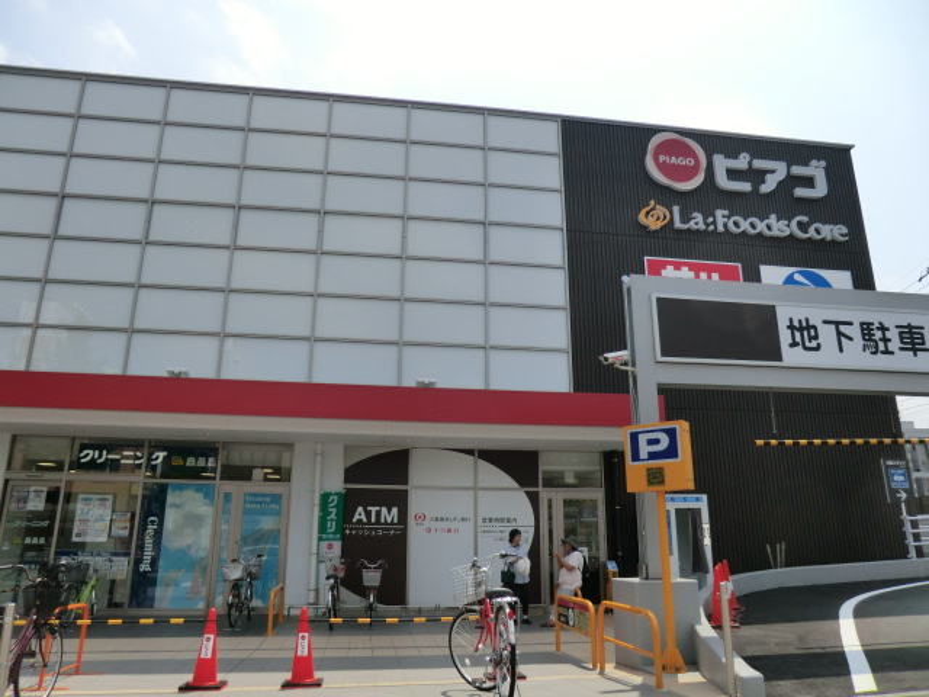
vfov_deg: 56.8
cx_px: 464
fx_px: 644
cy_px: 348
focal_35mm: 24
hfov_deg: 71.6
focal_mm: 4.3
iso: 80
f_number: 7.5
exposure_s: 1/320
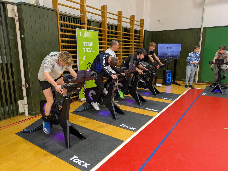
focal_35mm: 25
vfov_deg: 54.9
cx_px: 114
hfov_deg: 69.4
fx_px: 165
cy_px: 86
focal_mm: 5.43
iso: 292
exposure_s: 1/50
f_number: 1.89
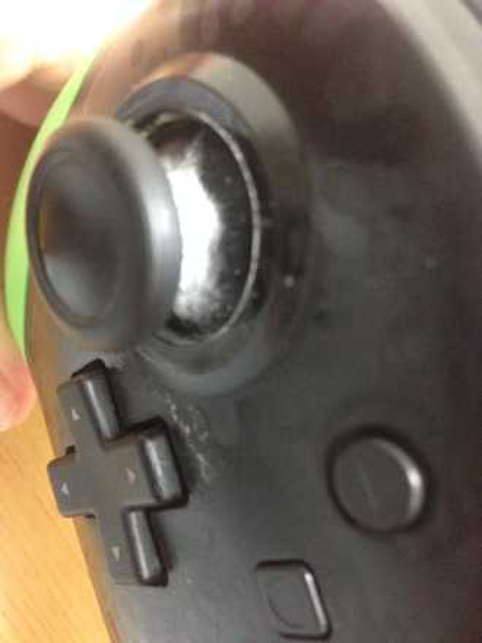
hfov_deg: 42.9
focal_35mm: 33
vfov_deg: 55.4
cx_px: 241
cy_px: 322
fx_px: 613
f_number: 2.4
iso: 800
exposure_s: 1/15
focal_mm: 4.12
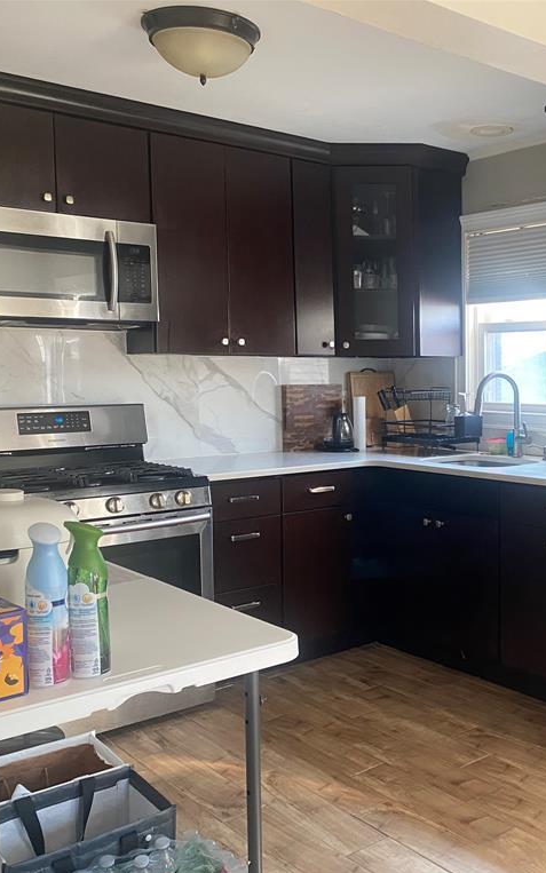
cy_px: 438
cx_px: 469
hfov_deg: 33.0
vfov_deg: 52.7
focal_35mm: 37
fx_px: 881
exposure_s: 1/60
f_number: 1.8
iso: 250
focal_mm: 4.25
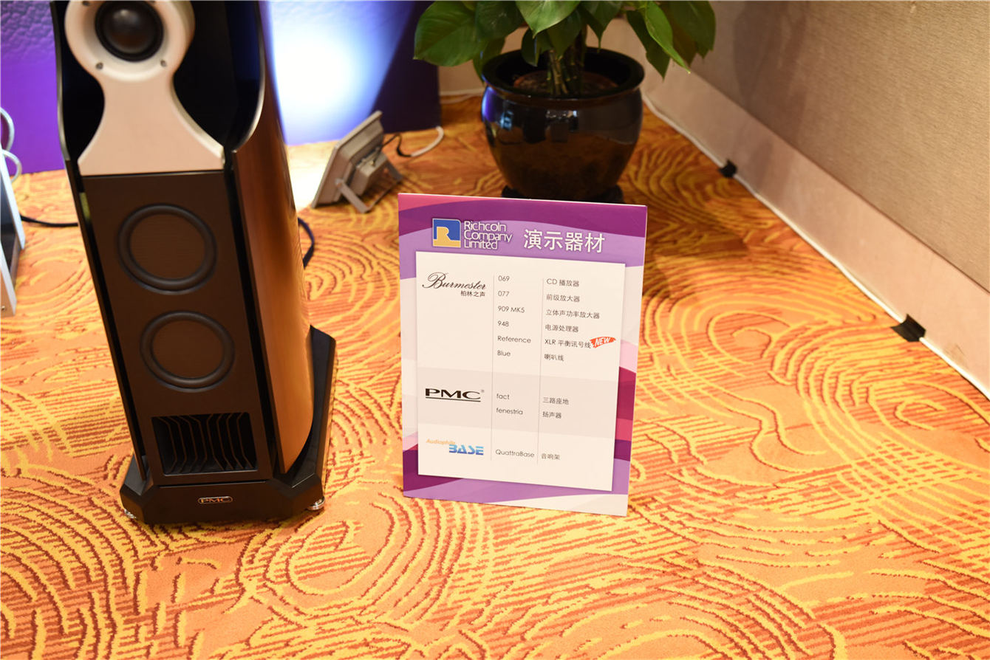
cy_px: 330
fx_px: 1100
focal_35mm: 40
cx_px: 495
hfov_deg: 48.4
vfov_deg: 33.4
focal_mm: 40
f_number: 2
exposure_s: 1/125
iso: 800
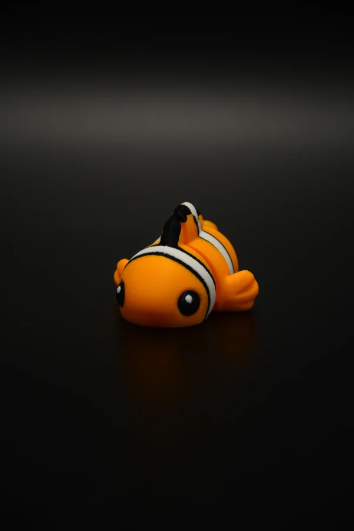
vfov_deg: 13.0
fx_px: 2319
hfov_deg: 8.7
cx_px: 177
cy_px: 266
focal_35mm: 158
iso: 500
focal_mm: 105
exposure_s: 1/60
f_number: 5.6
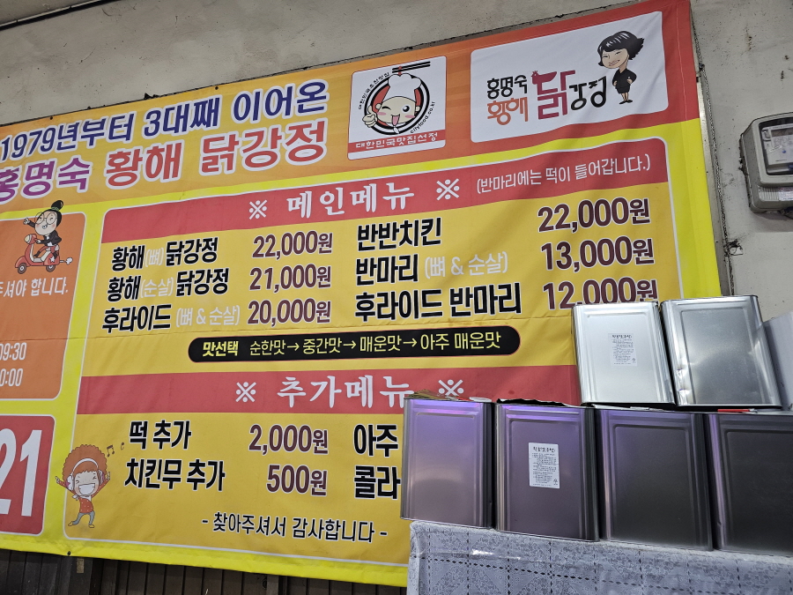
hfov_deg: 73.9
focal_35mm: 23
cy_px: 298
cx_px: 396
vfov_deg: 58.9
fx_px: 527
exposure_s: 1/120
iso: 160
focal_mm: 6.3
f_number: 1.7
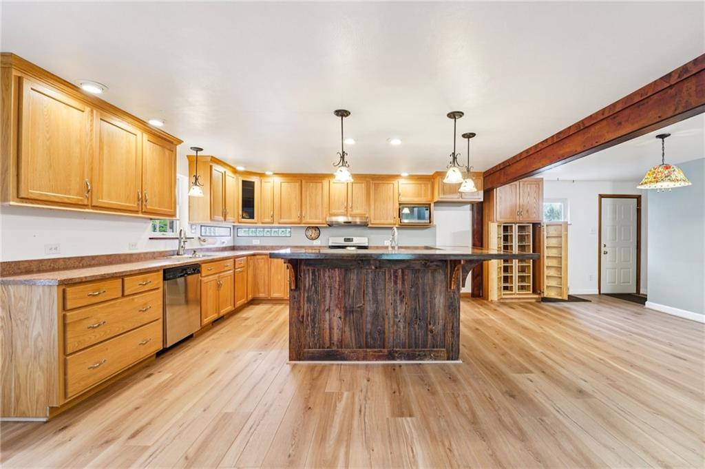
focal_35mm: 14
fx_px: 274
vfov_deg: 81.1
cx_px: 352
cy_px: 234
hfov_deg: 104.3
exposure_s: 1/10
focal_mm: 14
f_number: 8
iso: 500
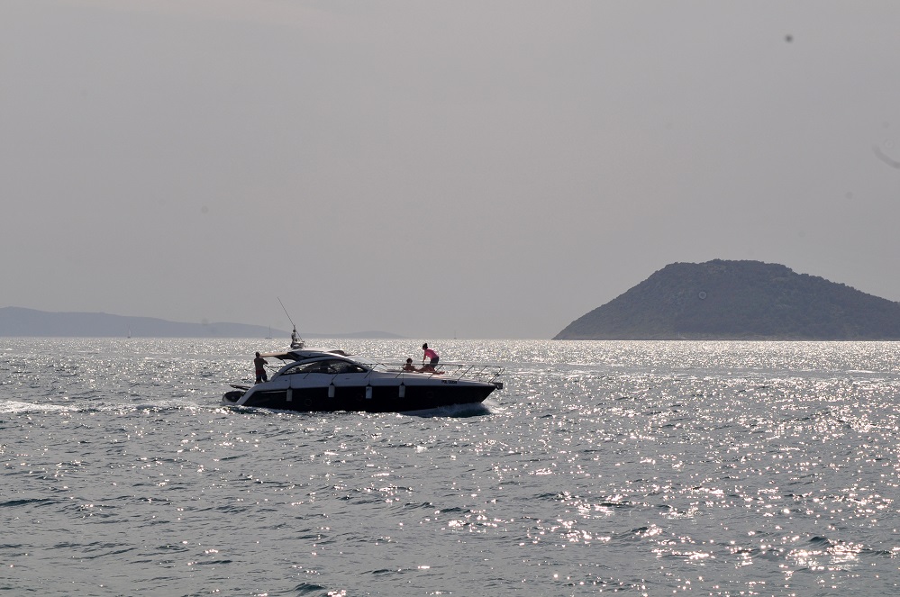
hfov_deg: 15.2
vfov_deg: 10.1
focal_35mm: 135
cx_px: 450
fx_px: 3370
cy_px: 298
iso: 250
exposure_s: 1/800
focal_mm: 90
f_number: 14
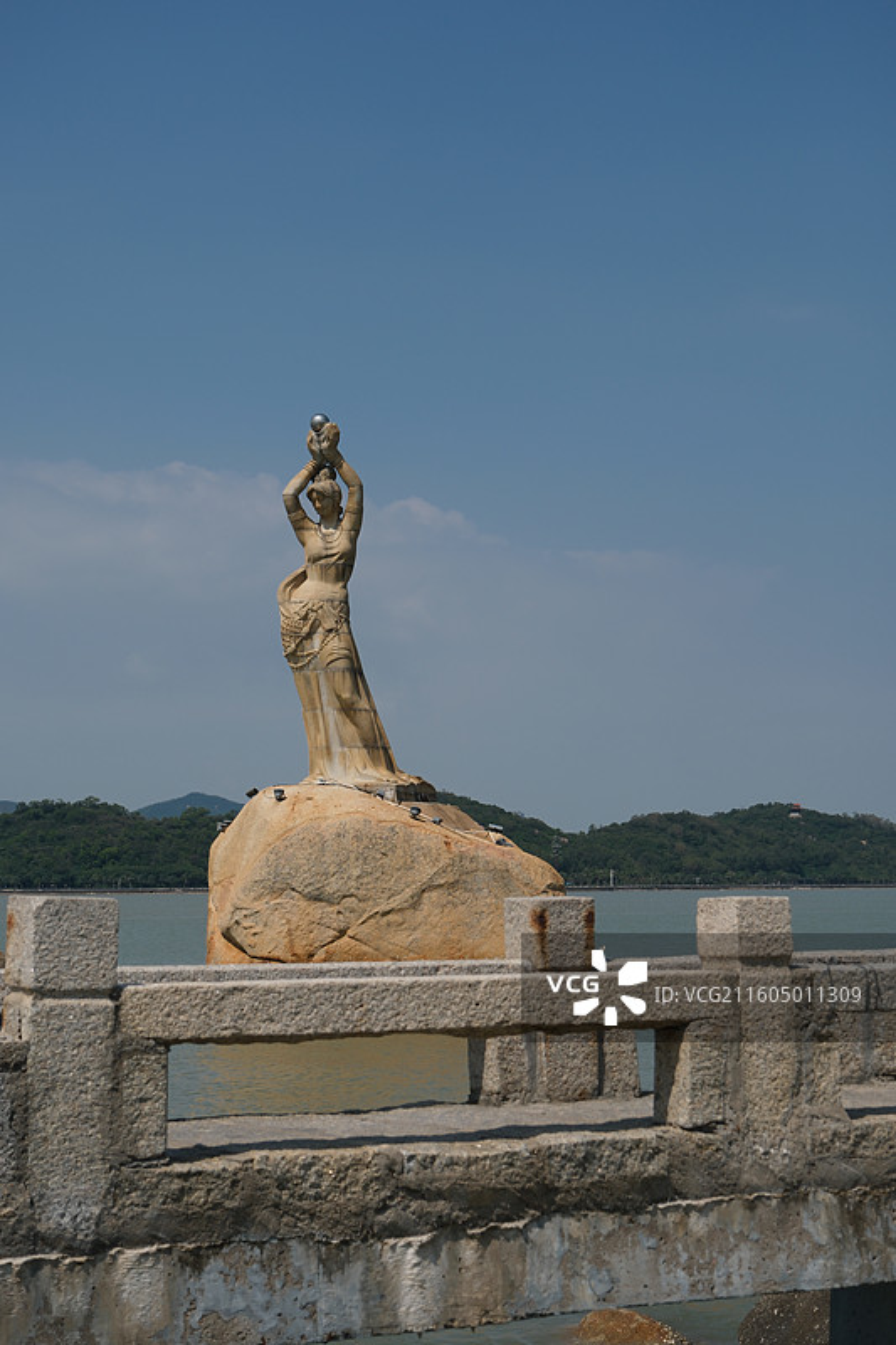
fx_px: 2203
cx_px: 448
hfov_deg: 23.0
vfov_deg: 33.9
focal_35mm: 59
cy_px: 672
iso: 125
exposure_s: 1/1250
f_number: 5.6
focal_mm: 39.3
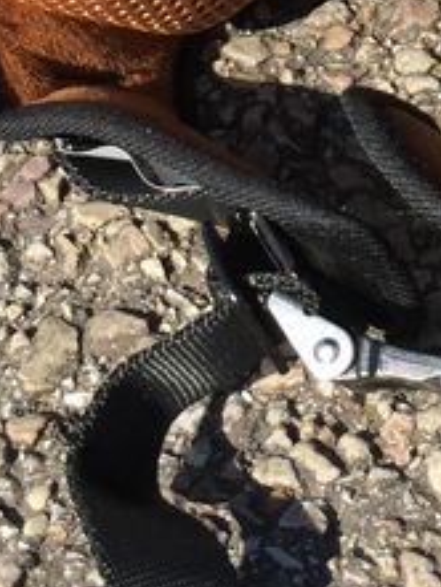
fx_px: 2223
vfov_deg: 14.3
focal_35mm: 131
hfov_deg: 11.1
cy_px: -236
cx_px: 510
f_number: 2.2
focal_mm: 4.15
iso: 32
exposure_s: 1/1068
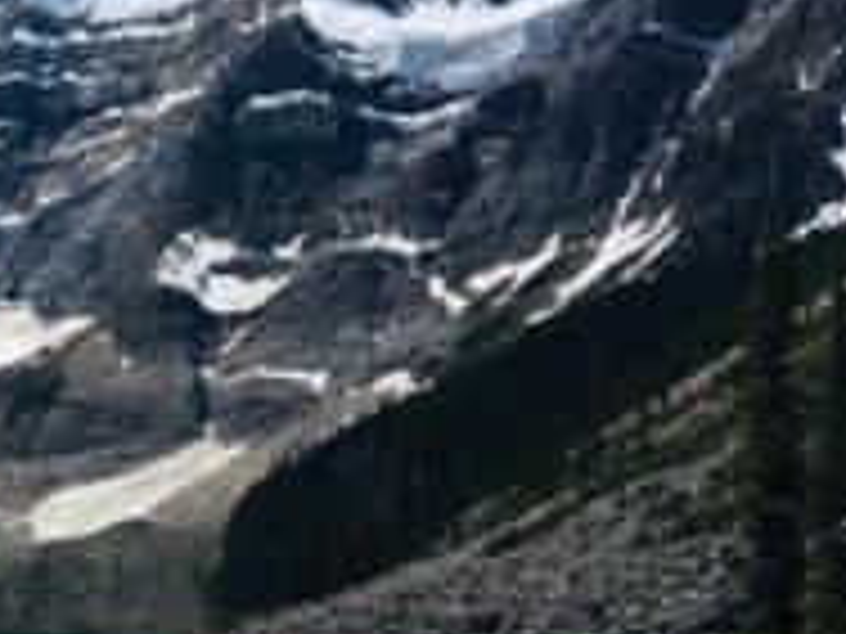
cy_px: 429
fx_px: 1882
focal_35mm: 77
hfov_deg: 22.8
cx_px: -230
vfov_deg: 19.1
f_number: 2.2
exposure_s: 1/3663
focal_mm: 4.15
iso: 25
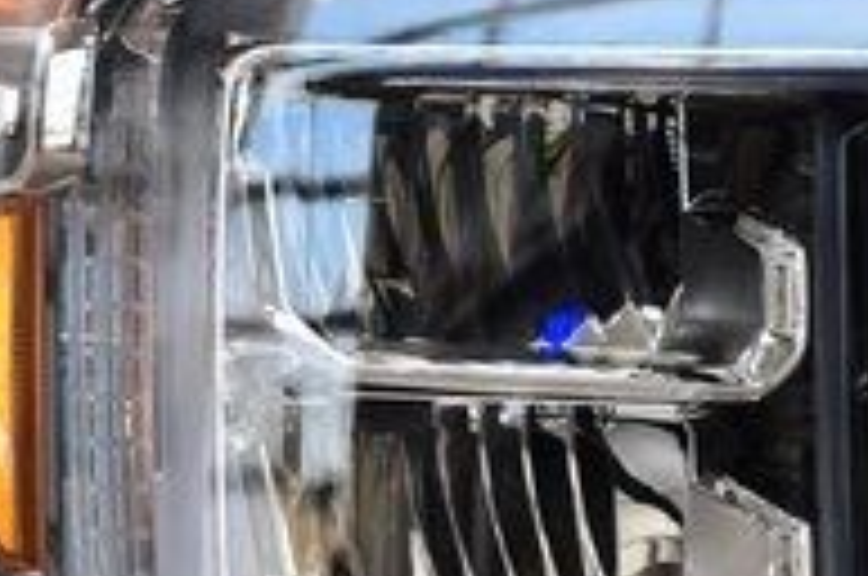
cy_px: 313
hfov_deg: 5.9
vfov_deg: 3.9
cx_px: 805
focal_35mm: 349
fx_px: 8401
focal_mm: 70
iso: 1600
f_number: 5.6
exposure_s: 1/125
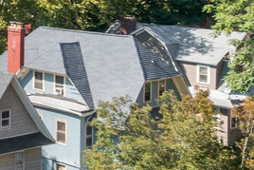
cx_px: -304
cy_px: -3
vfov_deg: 15.9
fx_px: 593
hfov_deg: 16.1
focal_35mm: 84
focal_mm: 10
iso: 500
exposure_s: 1/800
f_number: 9
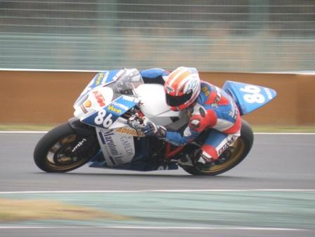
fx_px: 4423
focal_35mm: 486
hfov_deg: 4.1
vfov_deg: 3.1
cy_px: 118
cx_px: 158
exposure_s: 1/124
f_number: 4.5
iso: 131
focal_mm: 84.2
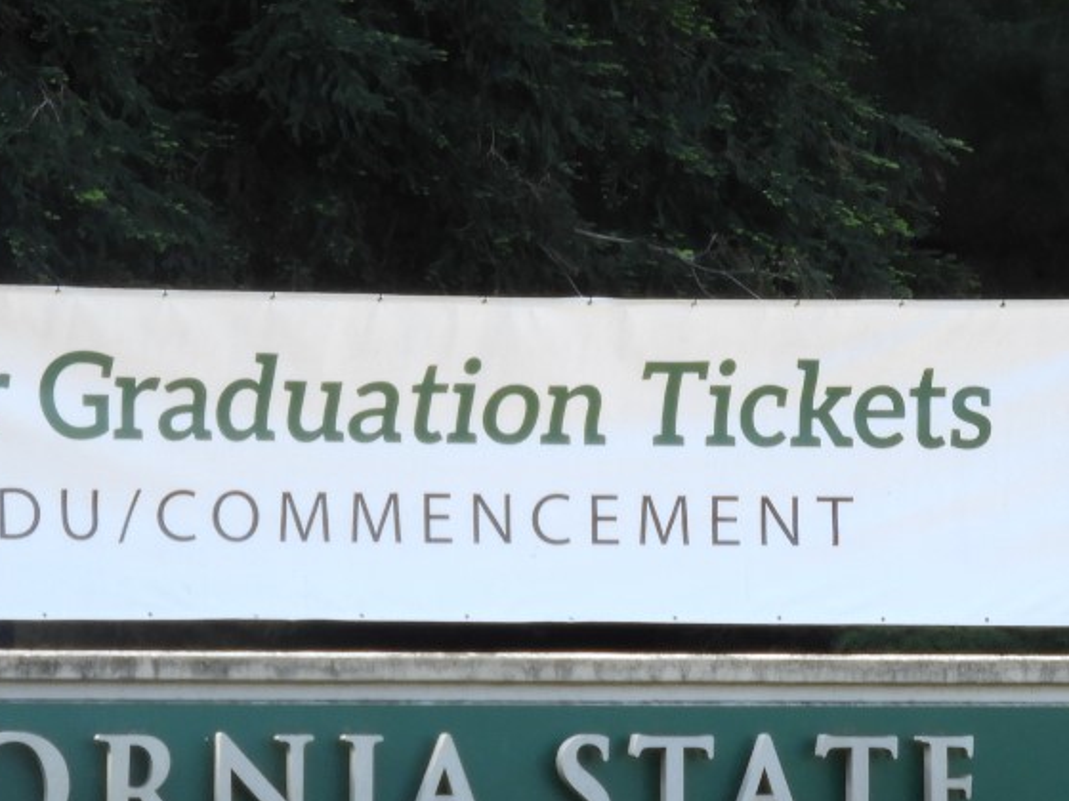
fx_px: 14298
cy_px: 587
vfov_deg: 3.2
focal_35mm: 463
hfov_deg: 4.3
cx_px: 521
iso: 100
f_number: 5.3
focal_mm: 32.2
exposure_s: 1/60
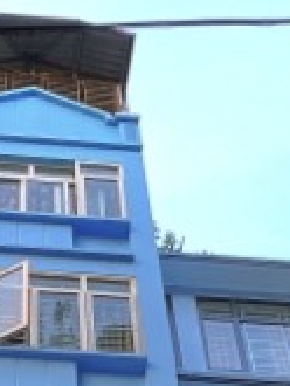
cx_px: -36
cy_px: 721
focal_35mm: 55
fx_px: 614
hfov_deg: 24.6
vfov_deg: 21.0
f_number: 1.8
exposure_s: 1/28
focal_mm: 1.57
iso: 100
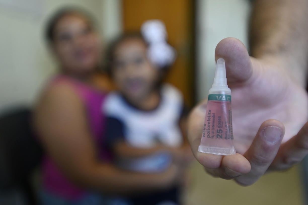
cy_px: 102
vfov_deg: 37.8
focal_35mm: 35
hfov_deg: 54.5
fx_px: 299
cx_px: 154
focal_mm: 35
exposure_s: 1/125
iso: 500
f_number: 3.2
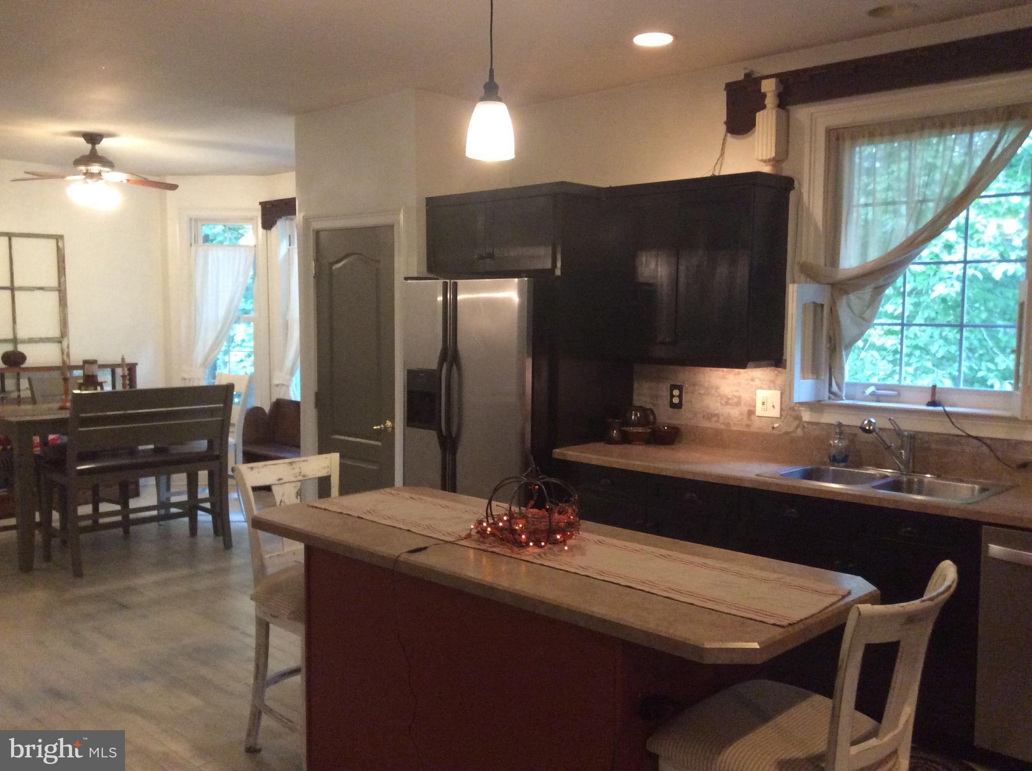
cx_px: 516
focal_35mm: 32
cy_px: 386
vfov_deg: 44.0
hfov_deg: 56.9
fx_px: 952
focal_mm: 3.3
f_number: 2.4
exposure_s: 1/24
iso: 320
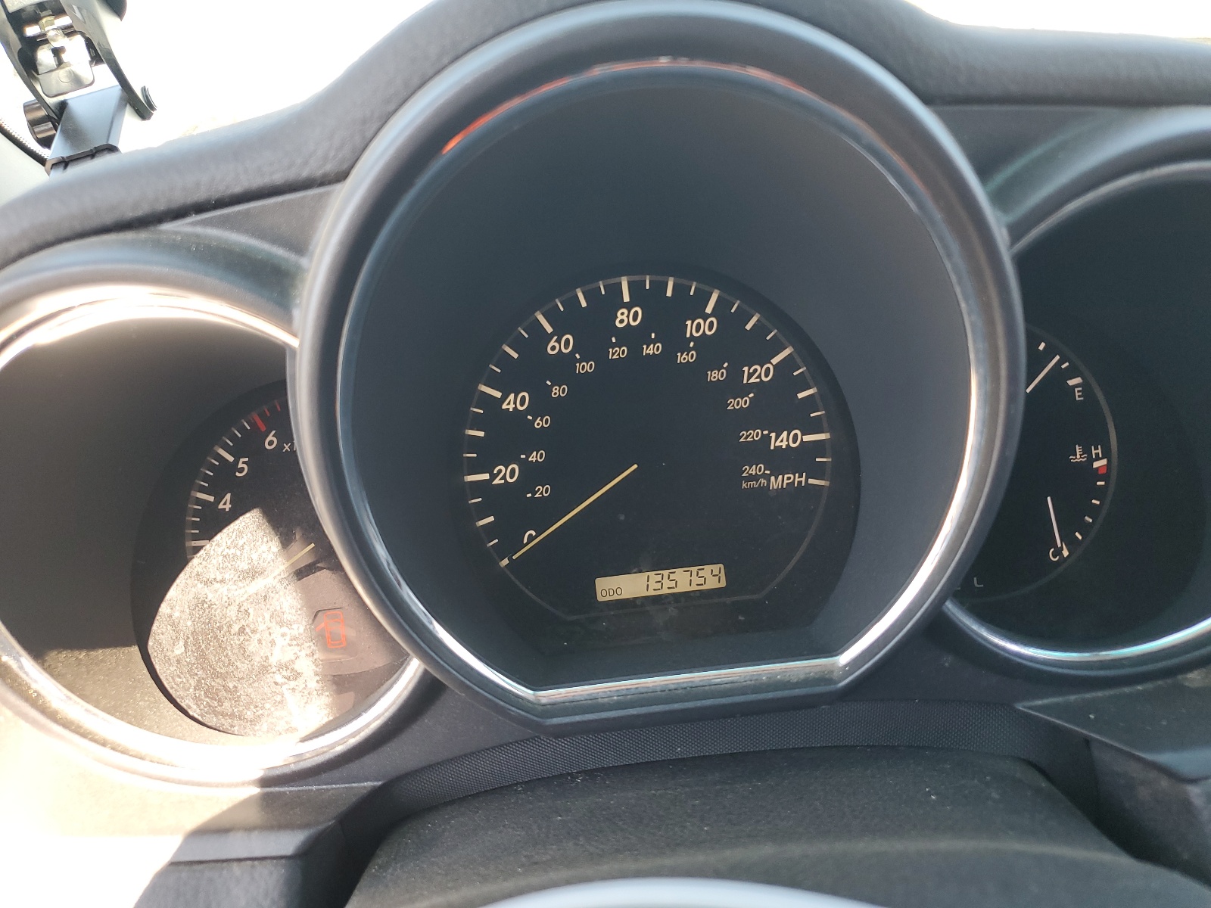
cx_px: 606
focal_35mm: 26
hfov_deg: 67.3
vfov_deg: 53.1
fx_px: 910
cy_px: 454
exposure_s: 1/120
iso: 64
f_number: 1.5
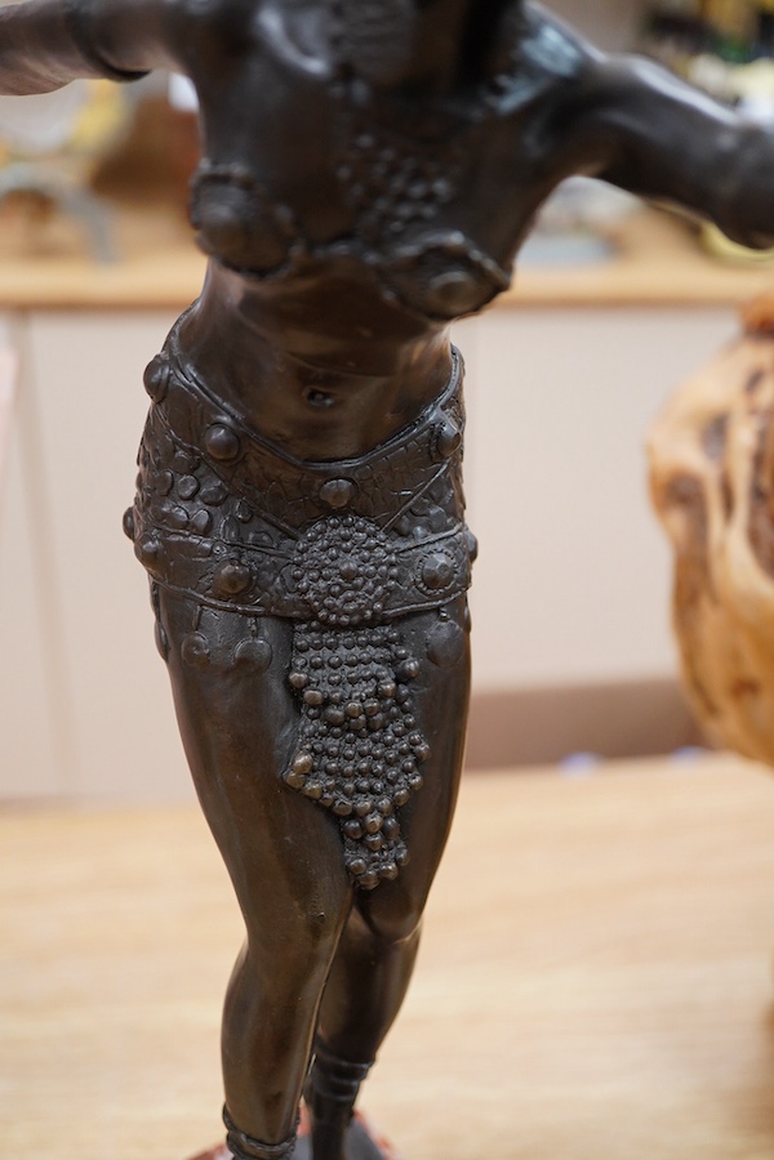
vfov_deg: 43.6
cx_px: 387
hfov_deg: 29.9
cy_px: 580
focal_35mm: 45
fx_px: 1451
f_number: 3.5
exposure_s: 1/125
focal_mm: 30
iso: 1250
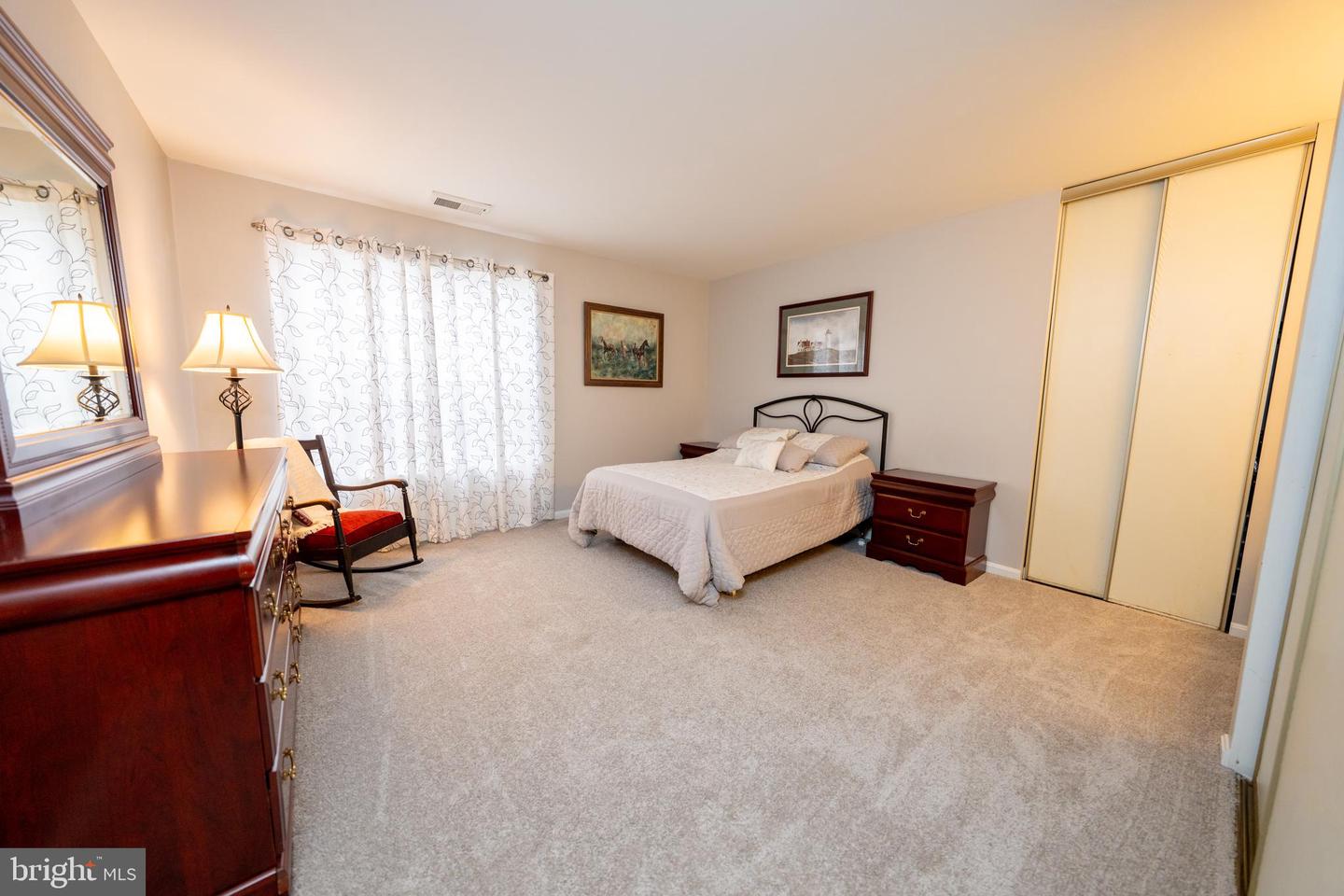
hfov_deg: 112.6
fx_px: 448
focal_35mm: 12
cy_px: 448
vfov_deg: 90.0
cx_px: 672
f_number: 2.8
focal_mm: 12
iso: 800
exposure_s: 1/250
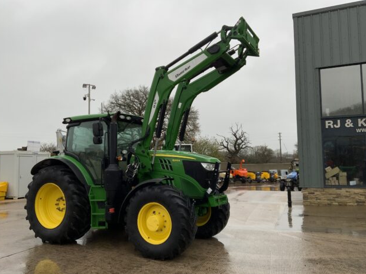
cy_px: 141
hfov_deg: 60.0
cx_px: 183
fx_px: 317
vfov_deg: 46.8
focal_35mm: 30
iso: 32
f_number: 1.8
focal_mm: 3
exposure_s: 1/122
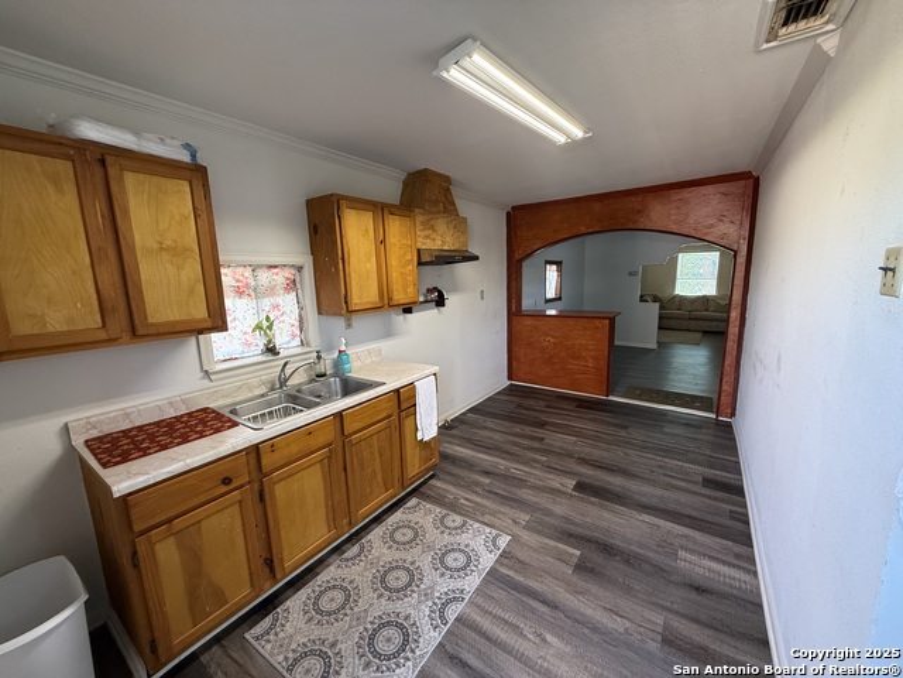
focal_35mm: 14
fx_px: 365
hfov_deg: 102.1
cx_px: 452
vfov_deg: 85.7
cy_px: 339
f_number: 2.2
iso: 200
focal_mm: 2.22
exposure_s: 1/60
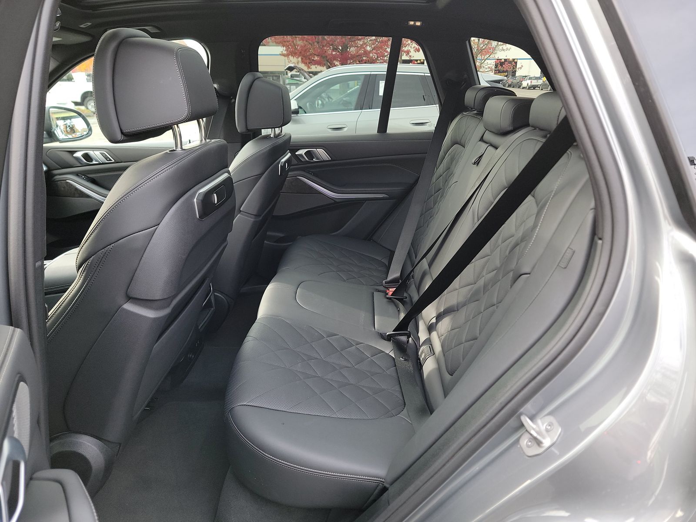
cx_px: 348
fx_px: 483
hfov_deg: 71.6
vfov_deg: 56.8
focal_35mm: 24
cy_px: 261
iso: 110
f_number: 1.8
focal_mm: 6.7
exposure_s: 1/59
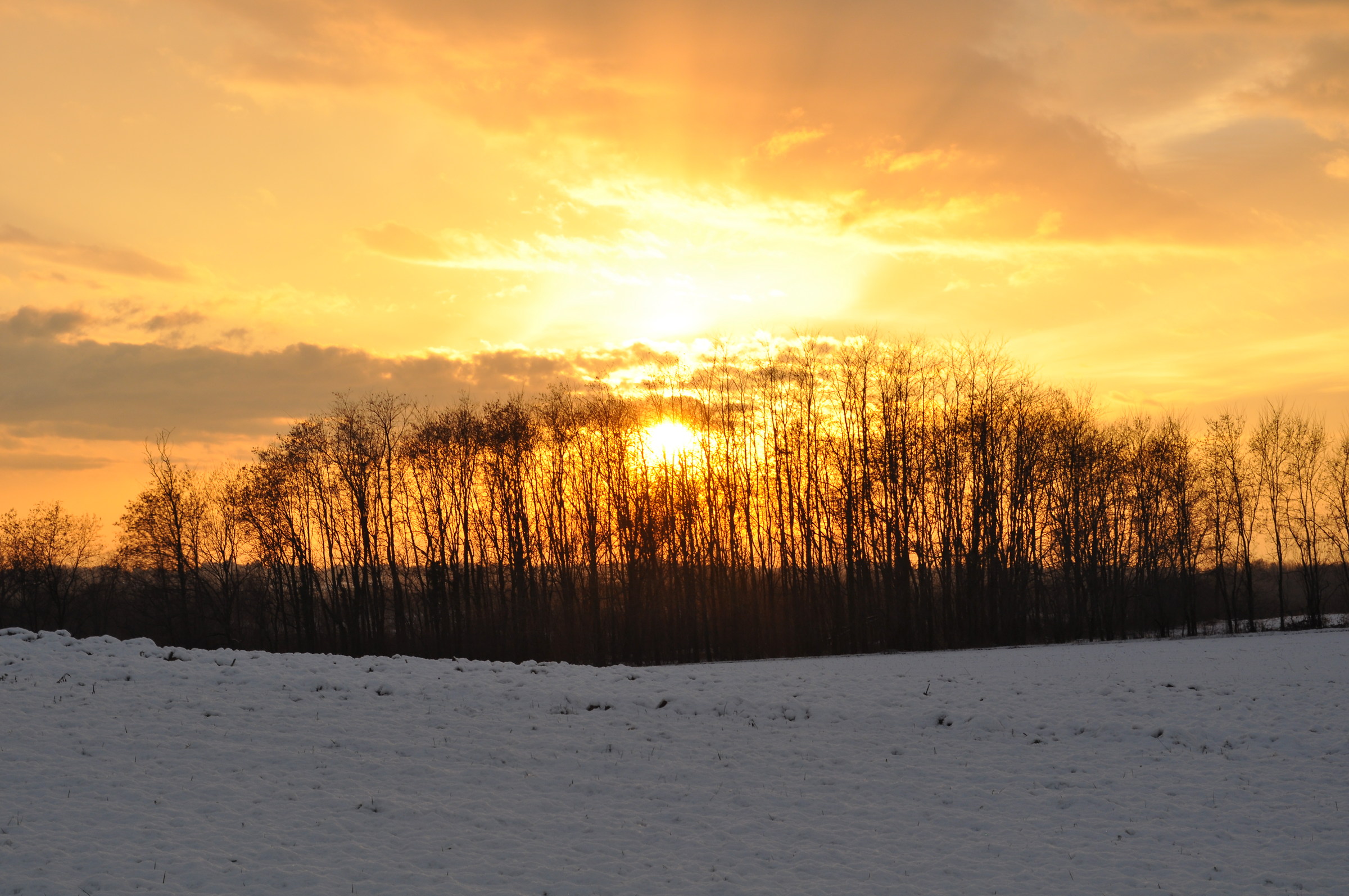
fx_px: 3088
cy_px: 448
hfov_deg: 24.6
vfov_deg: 16.5
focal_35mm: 82
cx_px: 674
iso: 200
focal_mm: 55
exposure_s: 1/200
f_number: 8
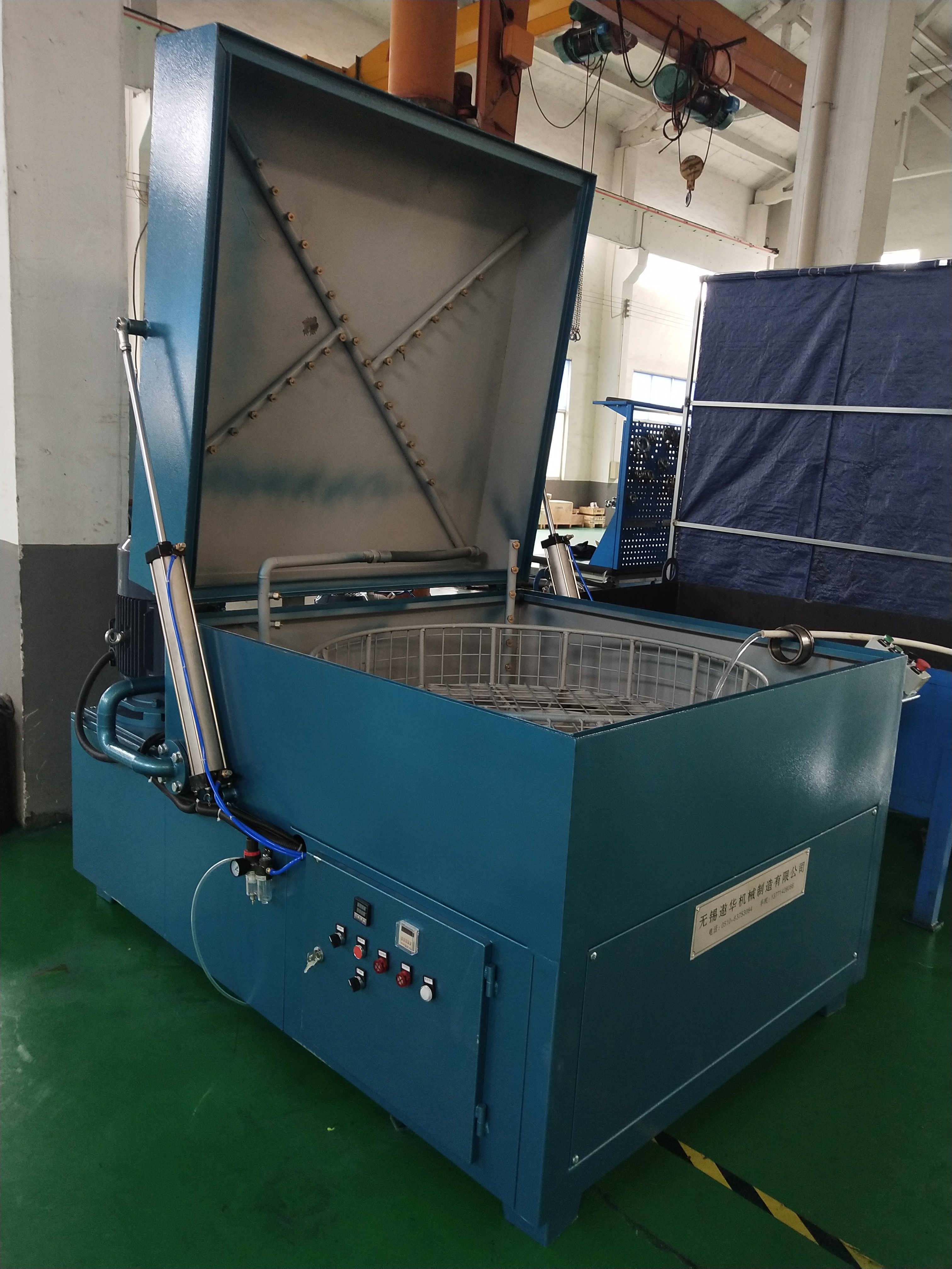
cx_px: 476
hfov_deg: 46.8
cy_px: 634
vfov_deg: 60.0
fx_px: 1100
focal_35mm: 30
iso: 420
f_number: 1.8
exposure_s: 1/33.3
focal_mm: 3.95
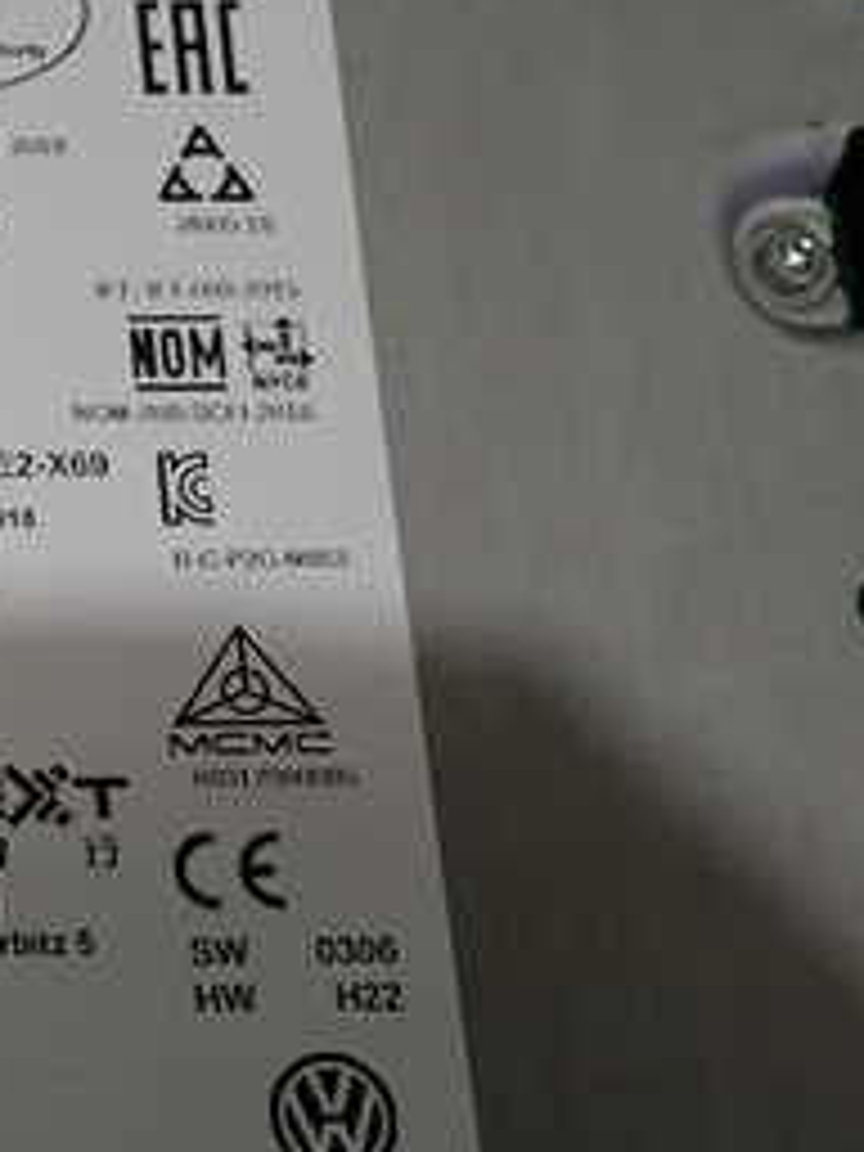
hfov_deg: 17.4
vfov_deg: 25.9
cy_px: 738
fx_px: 2496
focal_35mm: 75
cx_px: -472
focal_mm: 5.79
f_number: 2.4
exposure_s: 1/30
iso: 250
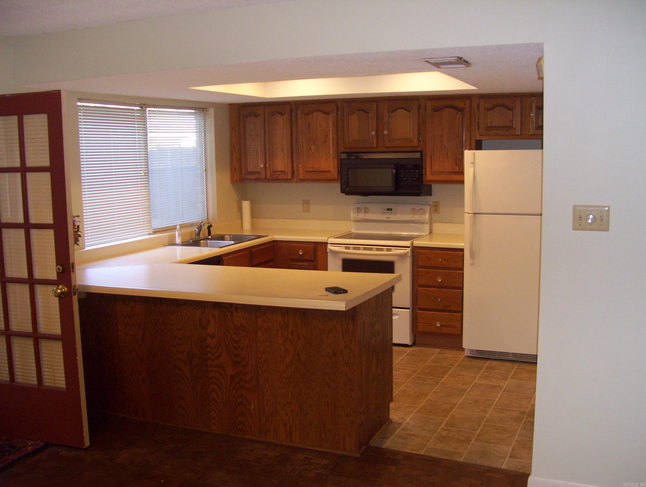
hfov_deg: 51.3
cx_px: 323
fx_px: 673
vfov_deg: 39.7
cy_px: 244
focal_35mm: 36
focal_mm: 6
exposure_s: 1/60
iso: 200
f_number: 2.7
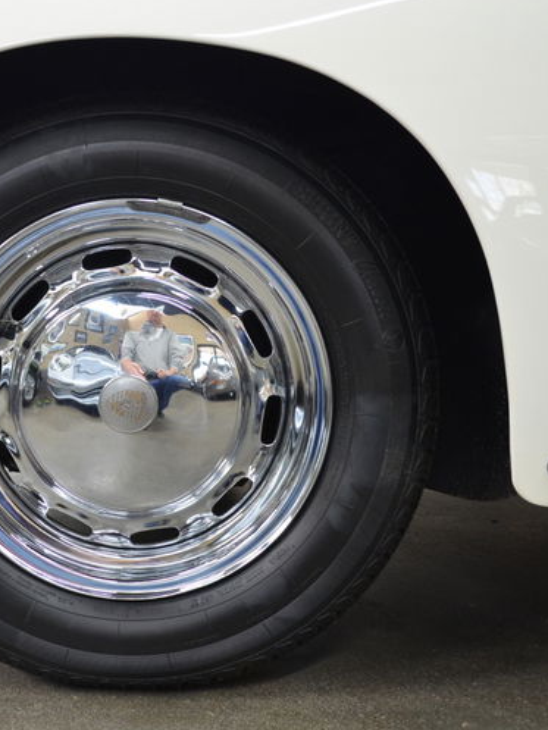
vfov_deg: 46.8
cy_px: 364
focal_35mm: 40
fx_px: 844
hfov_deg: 35.2
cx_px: 141
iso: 800
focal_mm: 18
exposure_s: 1/50
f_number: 3.5
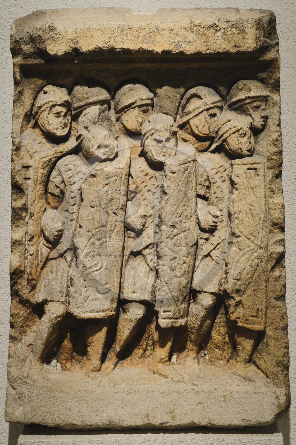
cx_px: 148
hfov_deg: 20.6
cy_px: 222
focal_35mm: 66
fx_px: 814
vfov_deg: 30.5
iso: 1600
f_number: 6.3
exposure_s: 1/100
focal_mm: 66
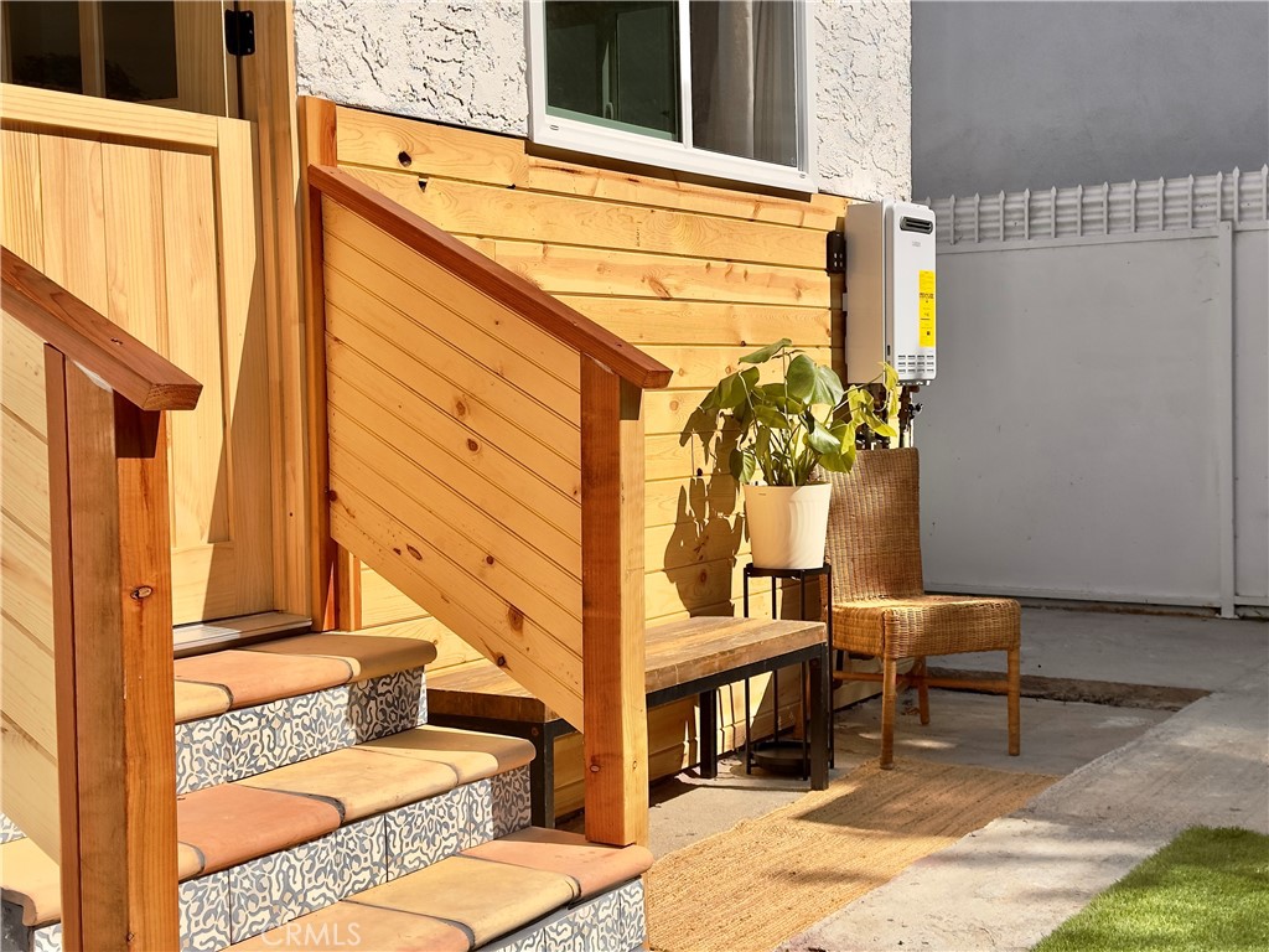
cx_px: 634
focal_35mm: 48
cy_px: 476
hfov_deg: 39.7
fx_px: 1760
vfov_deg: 30.3
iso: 64
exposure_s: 1/7092
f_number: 1.78
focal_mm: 6.86
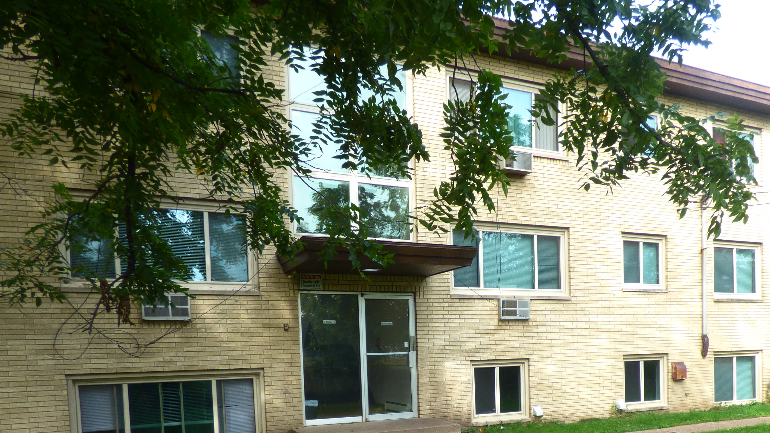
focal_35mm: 30
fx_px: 613
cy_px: 394
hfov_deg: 63.5
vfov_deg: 36.4
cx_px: 477
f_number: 2.8
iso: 100
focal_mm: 3.58
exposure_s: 1/250
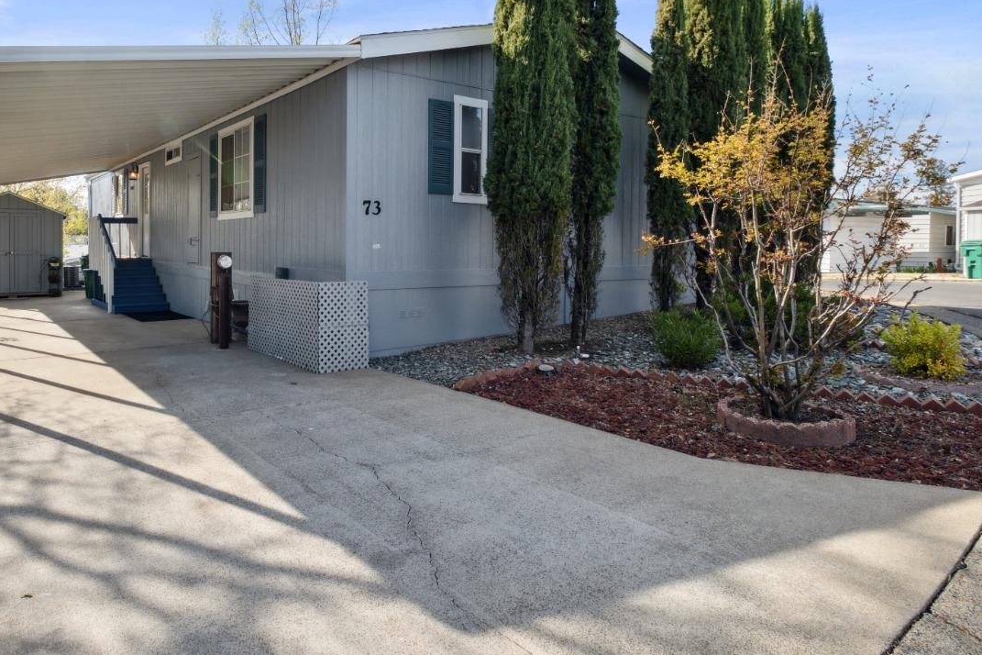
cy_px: 260
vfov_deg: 59.0
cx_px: 323
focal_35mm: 21
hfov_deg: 78.4
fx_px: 573
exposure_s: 1/320
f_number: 9
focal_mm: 10
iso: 400
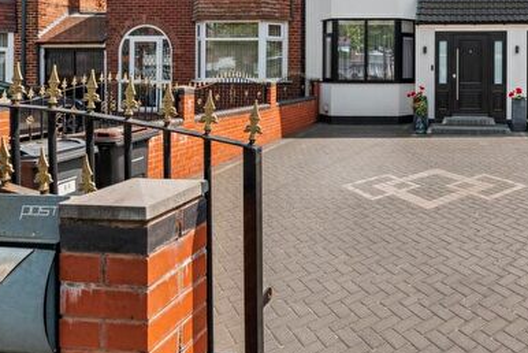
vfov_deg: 42.9
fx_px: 426
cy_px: 69
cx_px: 435
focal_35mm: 29
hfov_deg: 57.9
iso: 400
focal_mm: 15
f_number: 10
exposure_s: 1/800
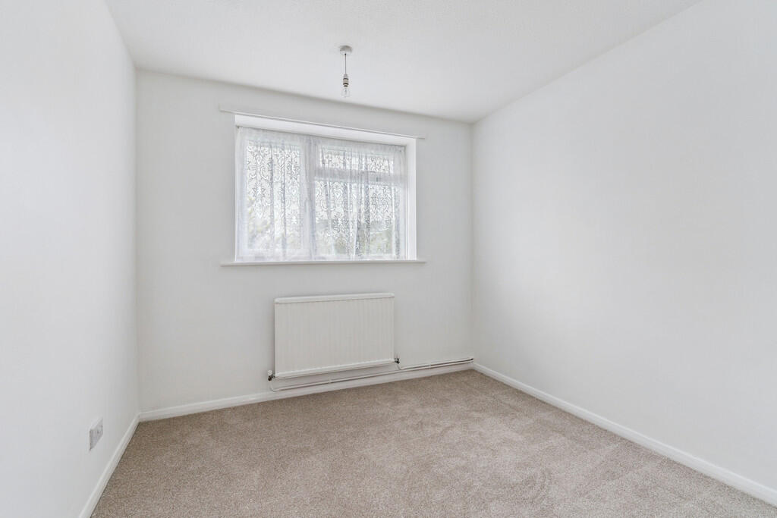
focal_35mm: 17
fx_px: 367
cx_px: 388
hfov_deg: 93.3
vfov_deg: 70.5
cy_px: 259
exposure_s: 1/100
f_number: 6.3
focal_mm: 17
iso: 800
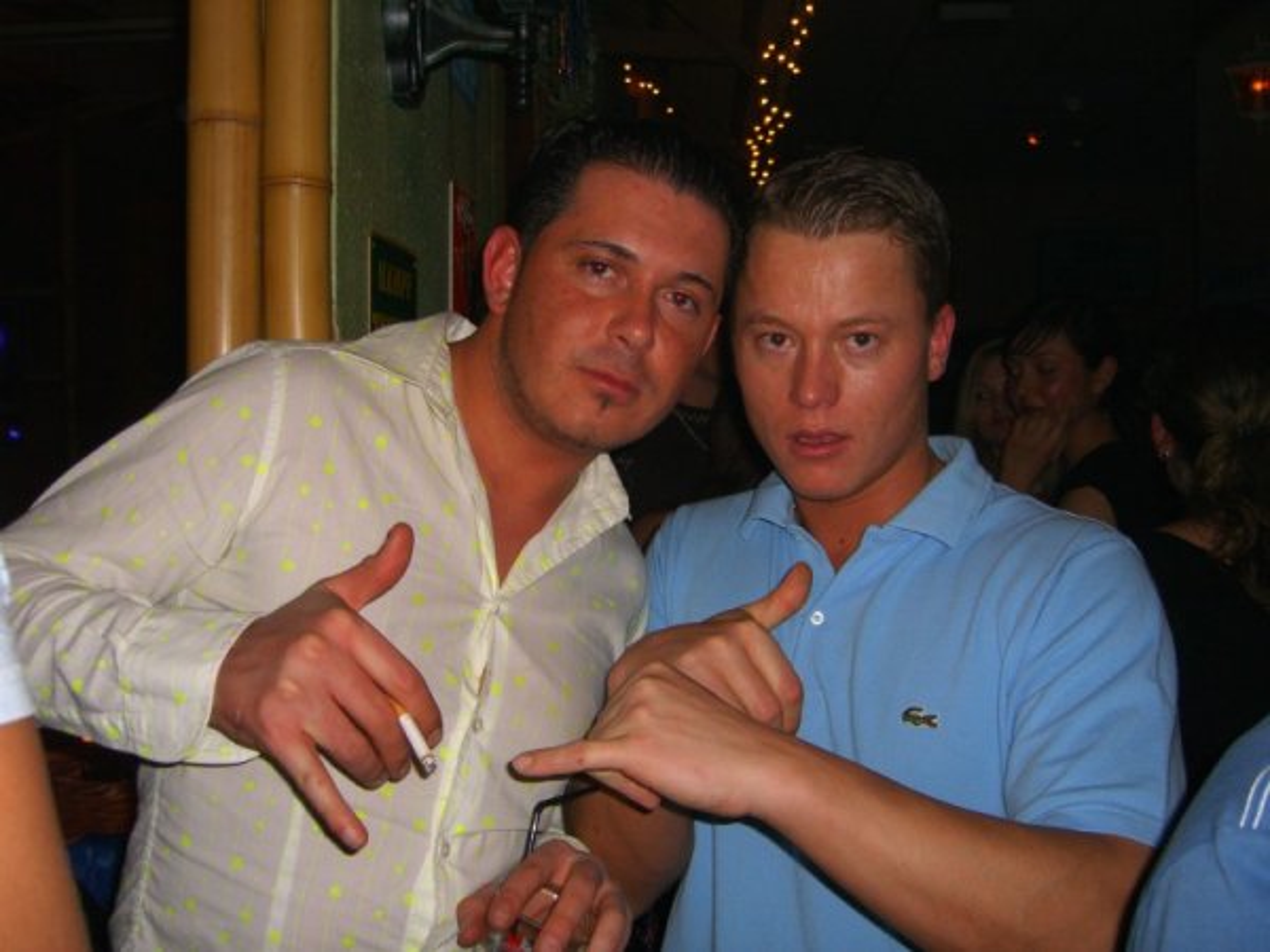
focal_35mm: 38
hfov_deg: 49.0
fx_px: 1394
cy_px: 476
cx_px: 635
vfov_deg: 37.7
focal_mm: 7.9
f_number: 2.8
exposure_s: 1/60
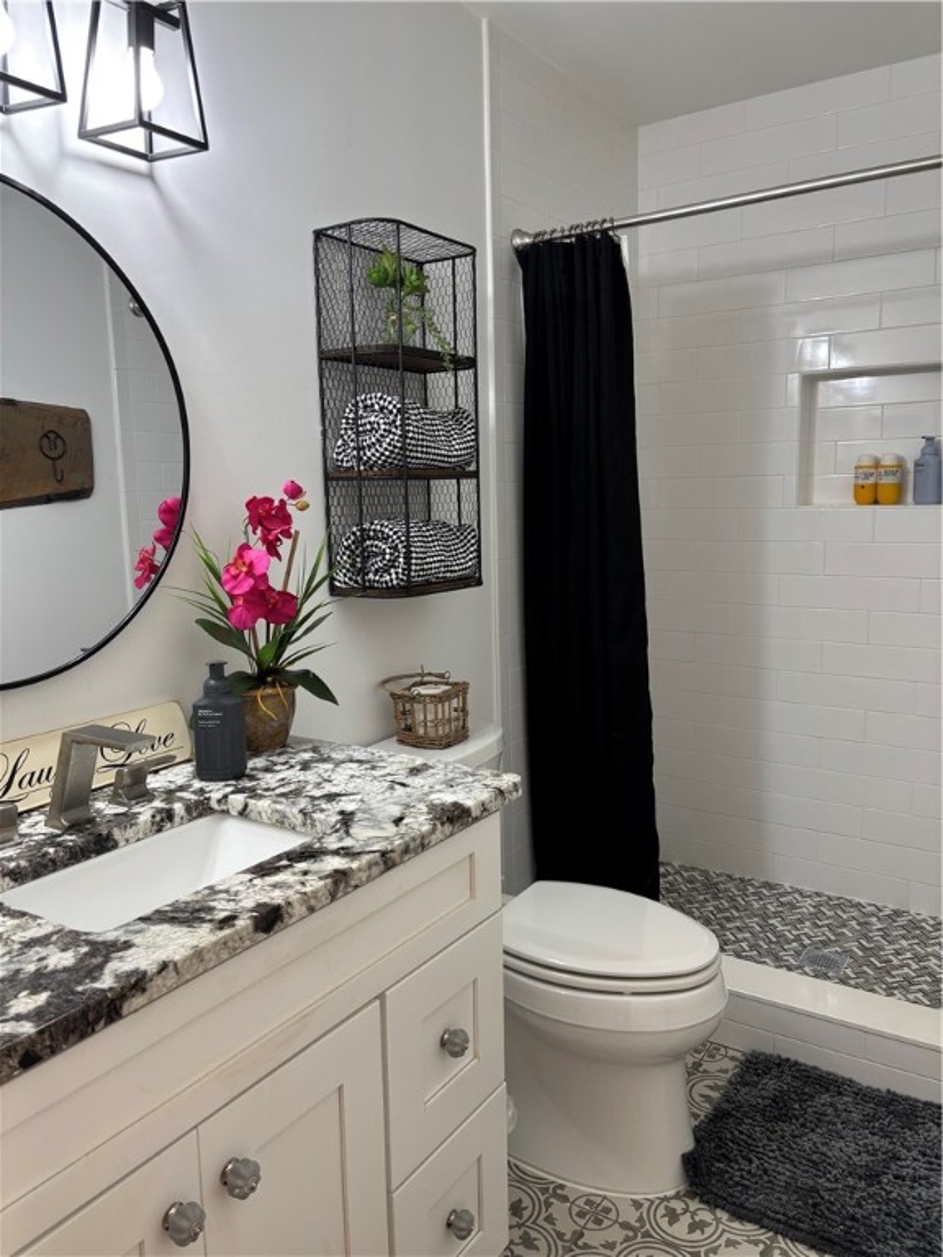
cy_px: 628
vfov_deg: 67.3
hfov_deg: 53.1
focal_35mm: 26
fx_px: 944
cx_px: 472
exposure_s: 1/60
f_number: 1.6
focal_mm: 5.96
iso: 80
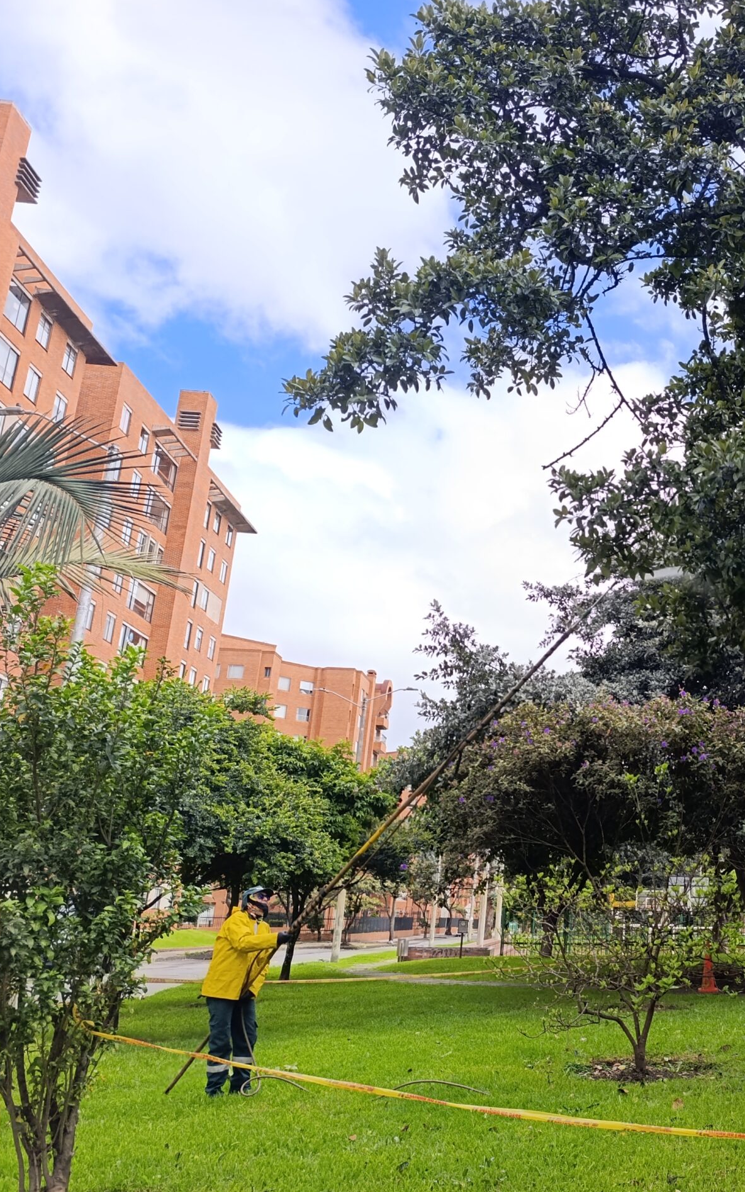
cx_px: 756
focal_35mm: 33
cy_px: 601
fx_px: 1072
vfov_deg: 58.1
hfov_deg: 34.6
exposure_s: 1/338
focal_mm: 6.14
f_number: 1.6
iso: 50
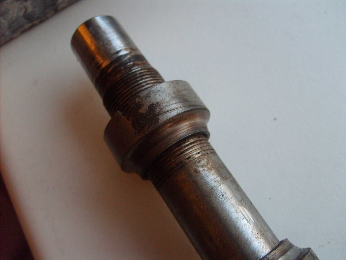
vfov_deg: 40.7
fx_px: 350
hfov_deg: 52.6
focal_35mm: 35
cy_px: 130
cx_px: 173
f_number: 2.8
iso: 140
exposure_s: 1/15
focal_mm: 5.8
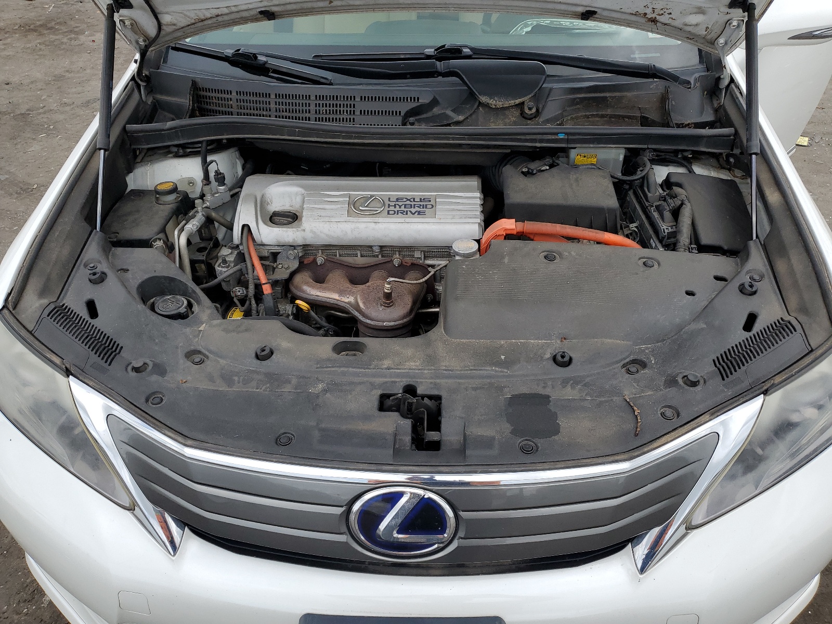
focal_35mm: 26
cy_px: 312
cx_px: 416
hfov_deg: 67.3
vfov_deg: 53.1
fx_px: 625
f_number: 1.5
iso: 50
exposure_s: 1/2000
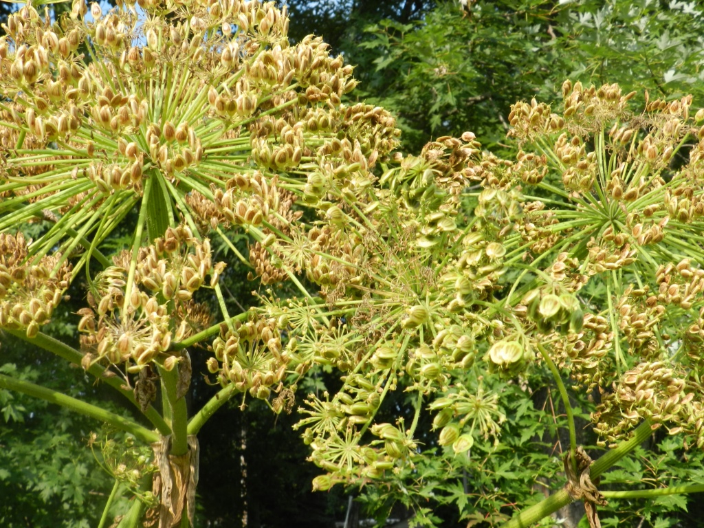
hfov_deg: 41.2
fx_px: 936
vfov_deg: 31.5
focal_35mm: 46
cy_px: 264
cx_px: 352
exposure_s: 1/400
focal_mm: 8.1
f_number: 4.5
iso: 160
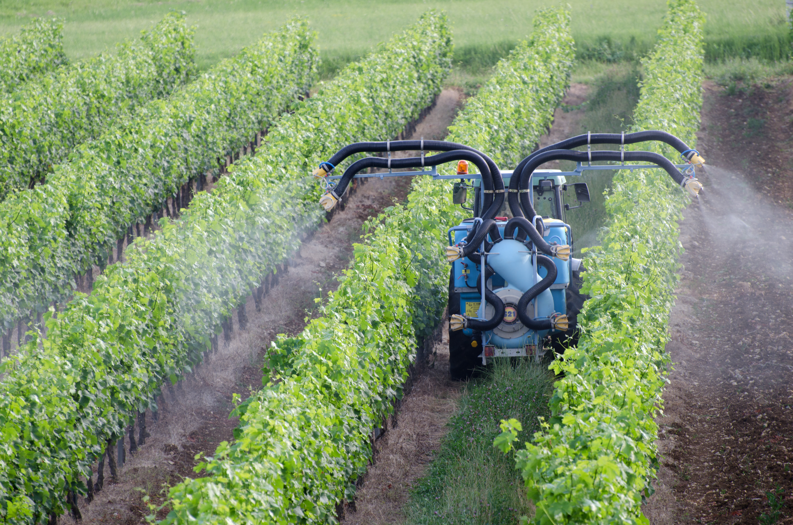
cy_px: 262
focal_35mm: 360
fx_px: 7914
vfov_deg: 3.8
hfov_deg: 5.7
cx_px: 396
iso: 100
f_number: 5.3
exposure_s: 1/125
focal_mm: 240
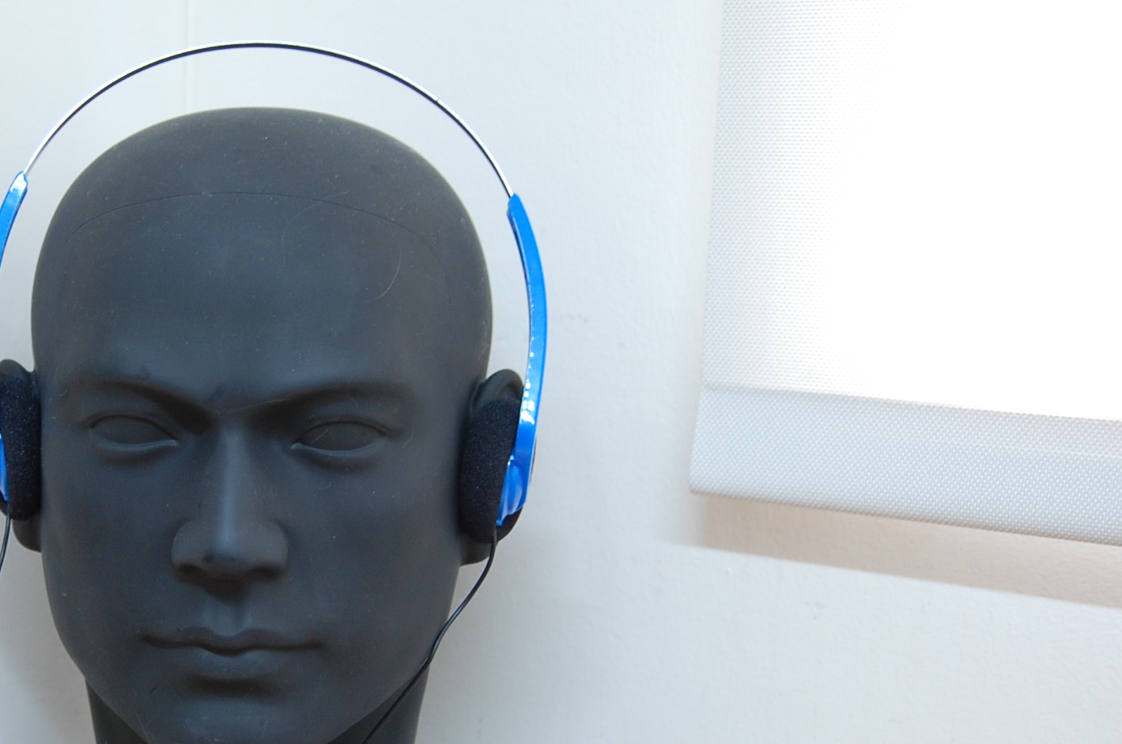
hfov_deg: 31.7
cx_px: 242
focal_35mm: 62
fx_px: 1929
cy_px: 569
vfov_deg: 21.6
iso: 500
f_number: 4.2
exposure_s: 1/30
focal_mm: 26
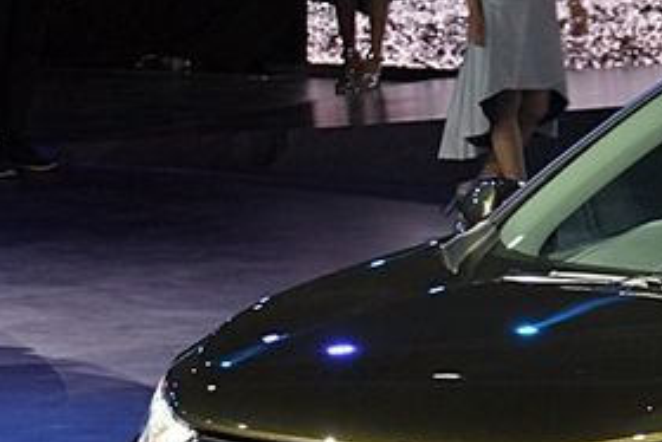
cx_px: 976
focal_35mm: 413
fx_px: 7598
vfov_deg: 3.3
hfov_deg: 5.0
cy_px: 385
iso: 1250
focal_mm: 75.4
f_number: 5.6
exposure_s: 1/60
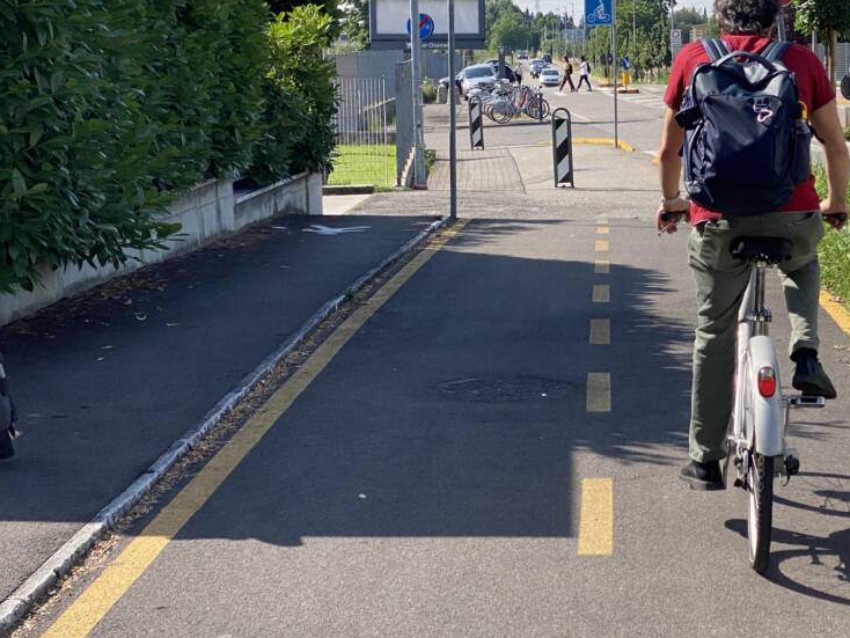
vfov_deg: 17.4
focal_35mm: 85
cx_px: 576
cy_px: 310
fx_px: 2088
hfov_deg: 22.9
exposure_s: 1/1199
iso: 20
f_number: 2
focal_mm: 6
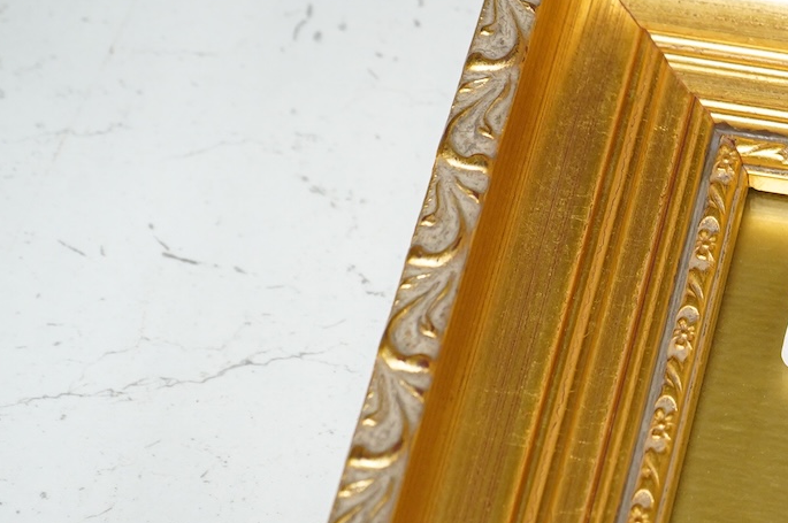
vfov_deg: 10.3
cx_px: 902
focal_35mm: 133
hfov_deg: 15.0
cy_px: 350
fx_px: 2908
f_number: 5.6
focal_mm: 53
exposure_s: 1/100
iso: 2500
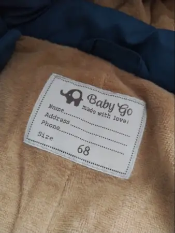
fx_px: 175
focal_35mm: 26
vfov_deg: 67.3
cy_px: 116
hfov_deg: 53.1
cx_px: 88
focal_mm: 4.75
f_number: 1.8
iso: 801
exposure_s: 1/25
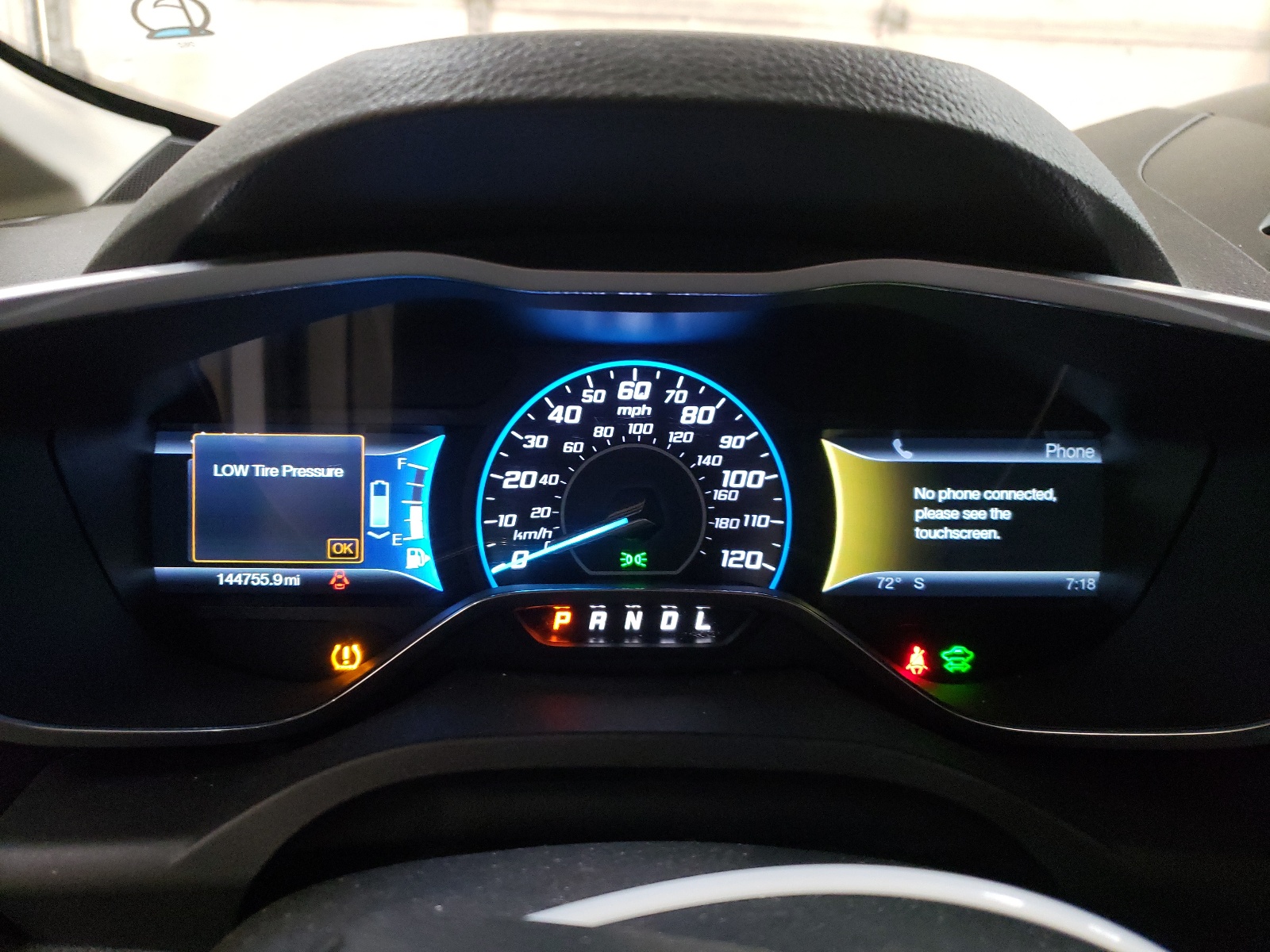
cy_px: 476
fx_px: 954
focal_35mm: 26
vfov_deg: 53.1
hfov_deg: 67.3
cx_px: 635
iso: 391
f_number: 1.5
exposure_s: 1/30
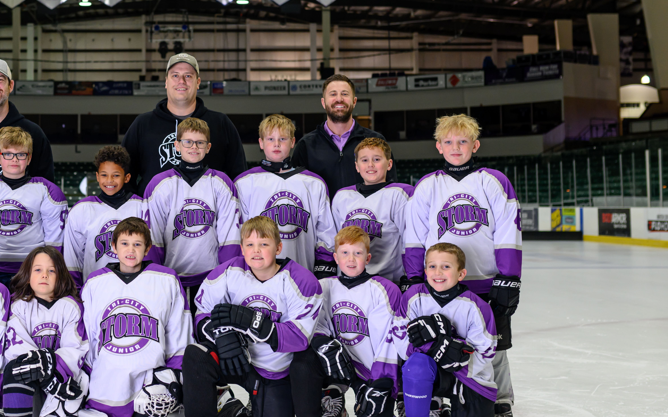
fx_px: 1129
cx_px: 171
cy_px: 142
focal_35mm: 62
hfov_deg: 32.4
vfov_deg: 20.9
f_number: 2.8
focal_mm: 35
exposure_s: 1/200
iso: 500
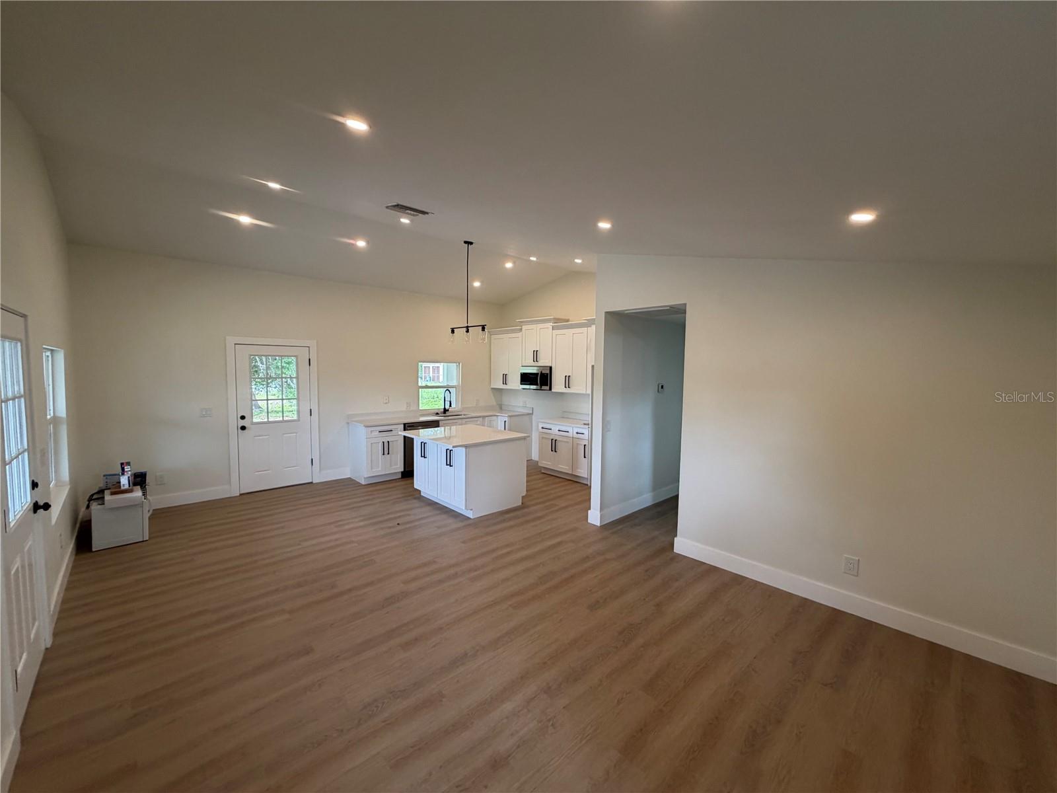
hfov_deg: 102.1
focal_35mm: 14
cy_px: 396
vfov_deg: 85.7
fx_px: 427
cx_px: 528
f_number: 2.2
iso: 160
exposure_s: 1/120
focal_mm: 2.22
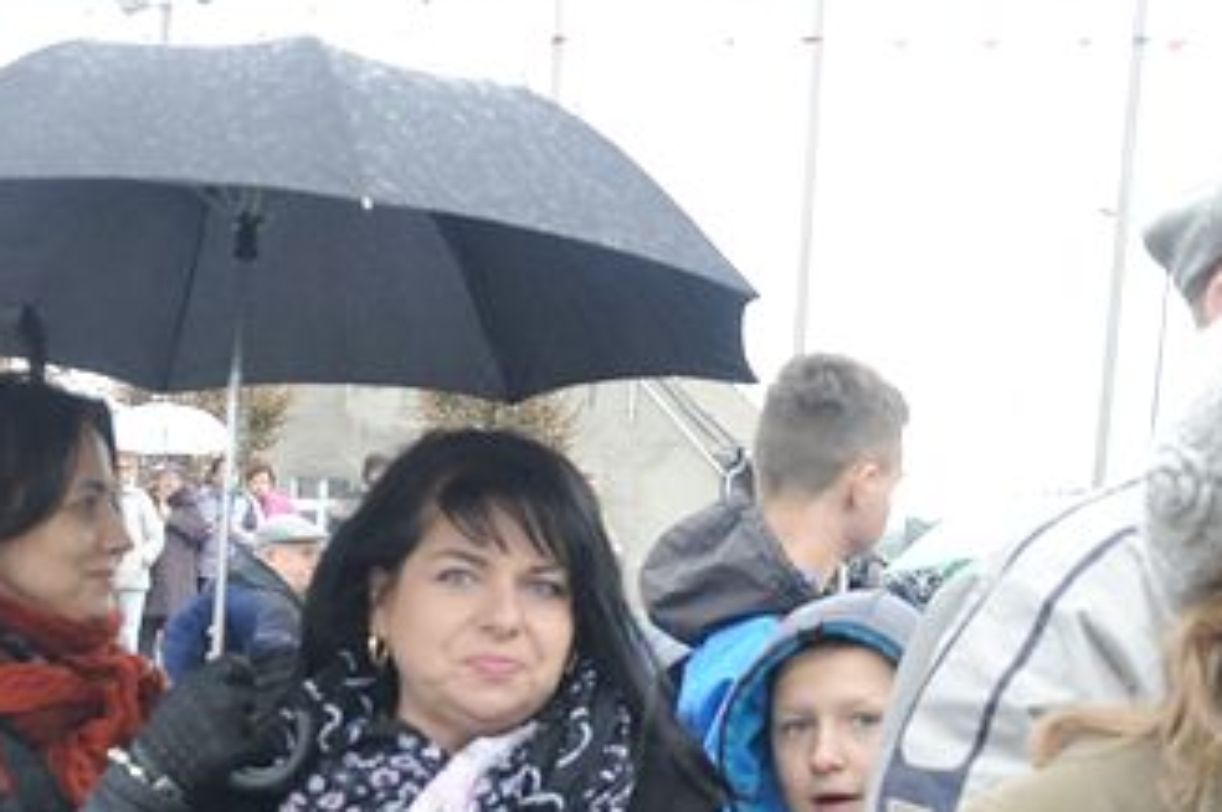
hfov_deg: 27.4
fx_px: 2374
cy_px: 873
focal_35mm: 70
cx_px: 22
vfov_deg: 18.7
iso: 800
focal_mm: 18
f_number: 5.6
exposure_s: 1/125
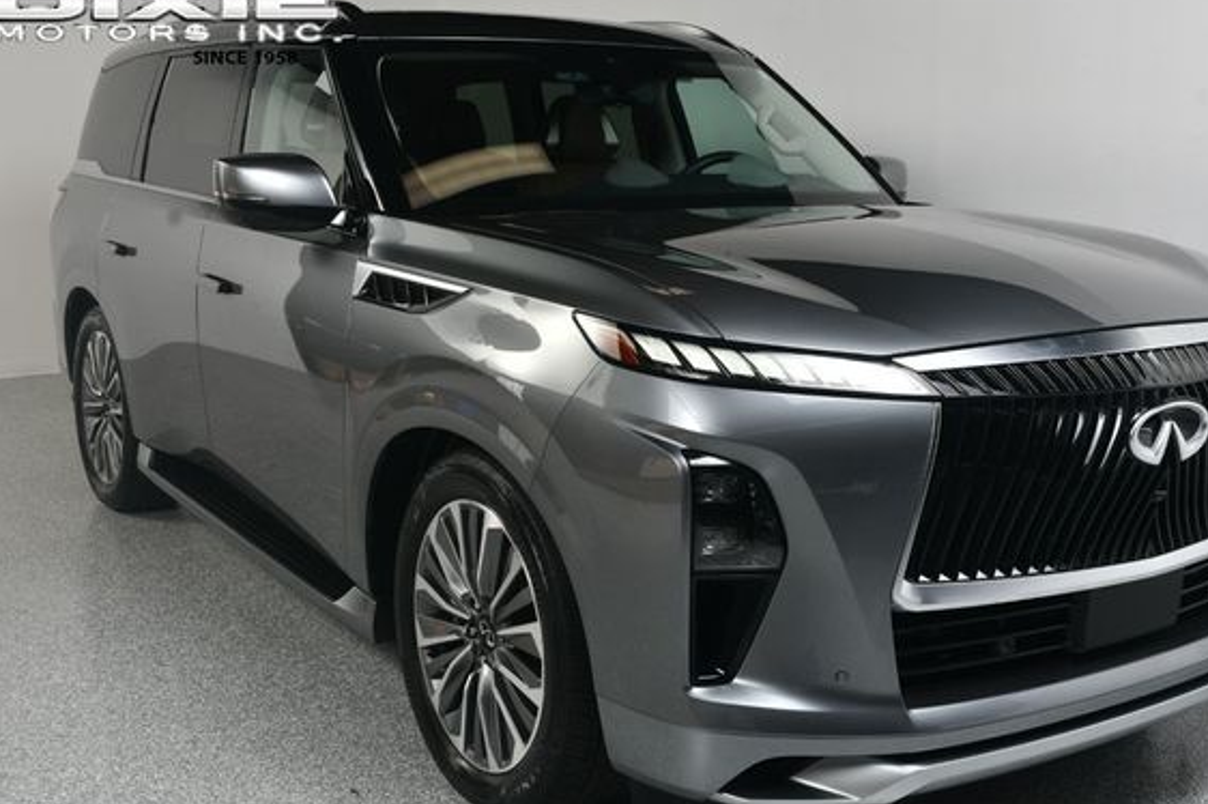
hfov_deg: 47.4
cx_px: 651
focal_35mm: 41
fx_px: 1375
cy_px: 426
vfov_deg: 32.6
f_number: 11
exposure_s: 1/160
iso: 100
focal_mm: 24
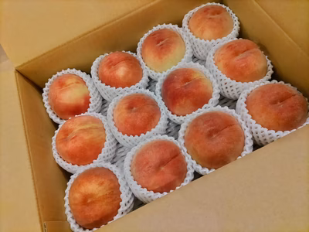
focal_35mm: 26
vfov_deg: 53.1
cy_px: 116
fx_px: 232
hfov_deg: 67.3
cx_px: 154
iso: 1192
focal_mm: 4.8
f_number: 1.79
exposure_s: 1/33
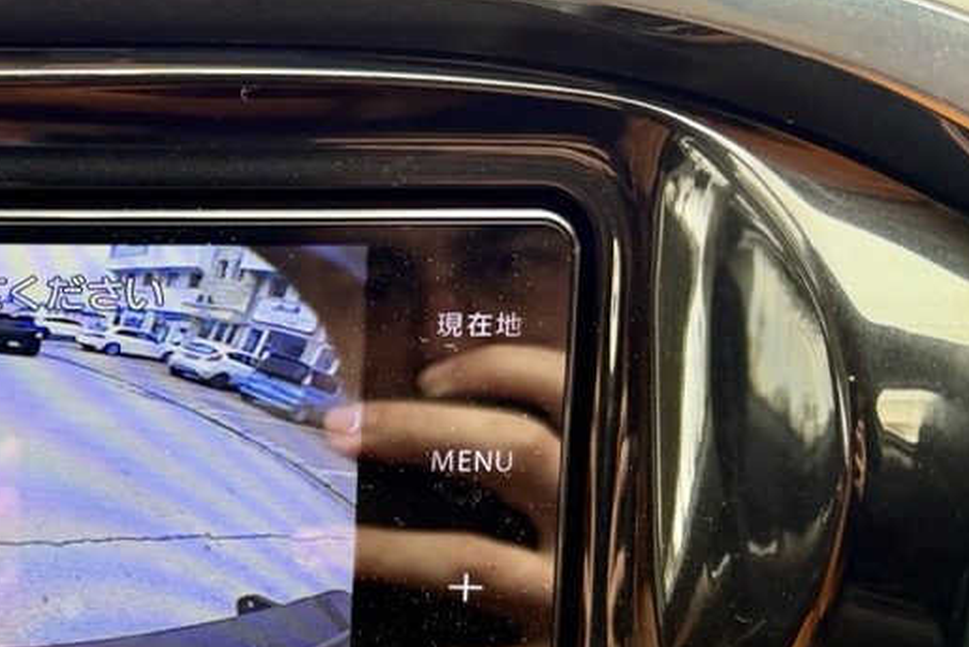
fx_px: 1670
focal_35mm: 62
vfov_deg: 21.2
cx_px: 15
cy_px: 653
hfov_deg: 30.3
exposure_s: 1/109
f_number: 1.78
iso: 200
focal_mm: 6.76
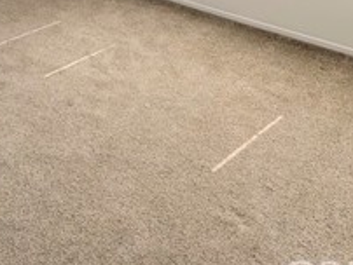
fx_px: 388
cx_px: 30
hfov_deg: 44.2
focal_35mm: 38
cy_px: -117
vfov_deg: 27.8
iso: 46
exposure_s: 1/960
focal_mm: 2.02
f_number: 1.7
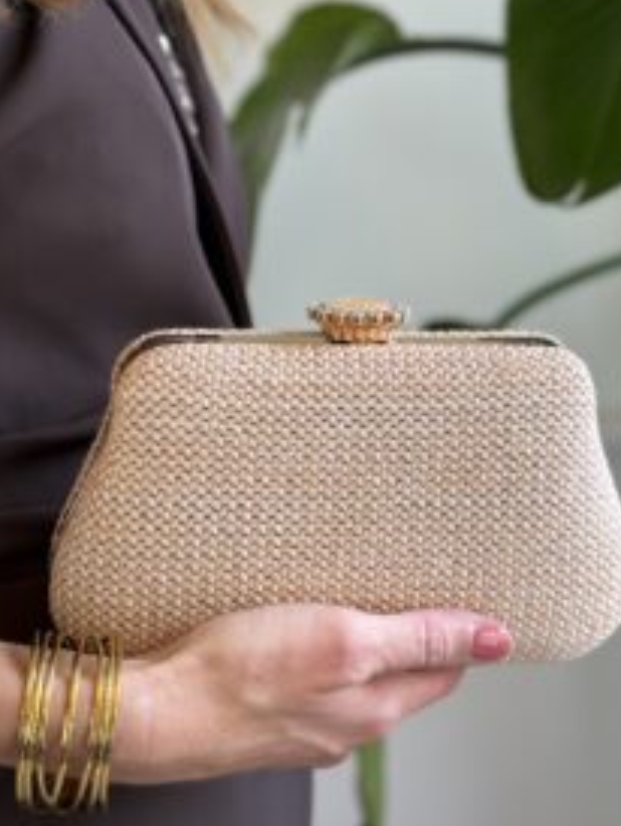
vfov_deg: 27.7
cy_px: 323
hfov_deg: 21.0
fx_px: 1672
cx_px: 419
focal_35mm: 70
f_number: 1.78
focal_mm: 6.76
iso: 64
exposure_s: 1/265
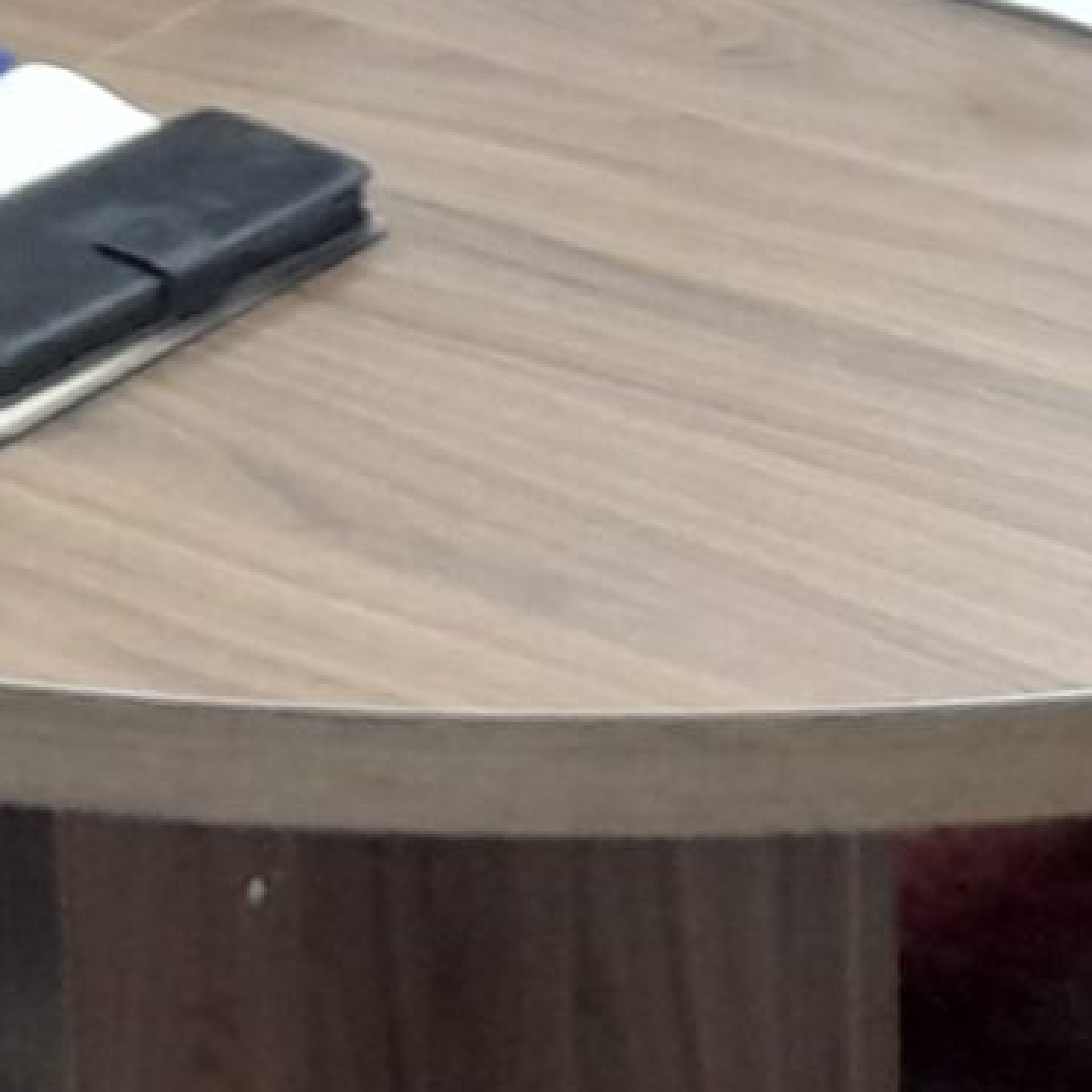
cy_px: -534
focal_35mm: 152
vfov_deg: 11.1
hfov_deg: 11.2
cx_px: 1377
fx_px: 5425
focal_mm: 4.6
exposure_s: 1/33
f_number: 2
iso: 320
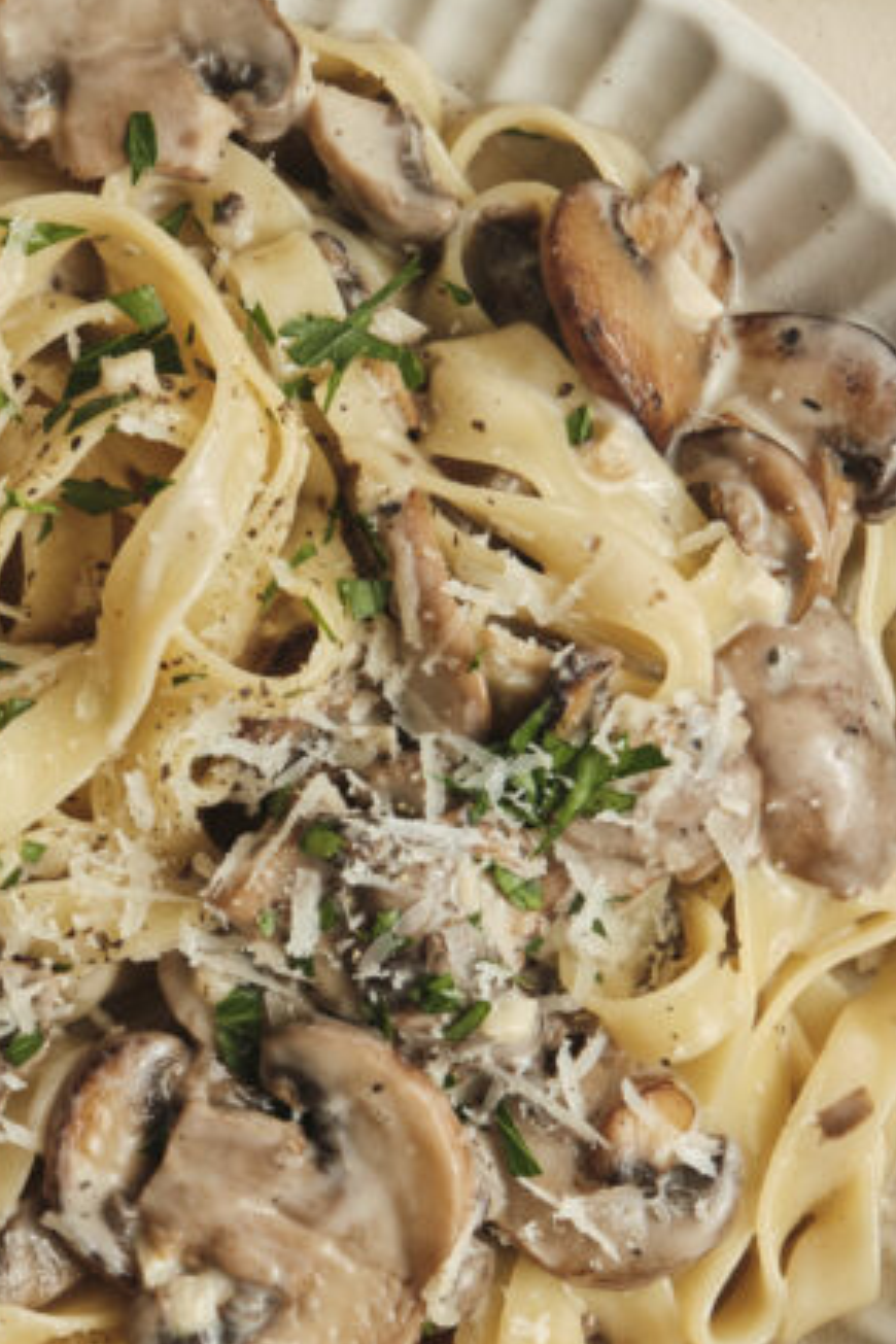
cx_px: 97
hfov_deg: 6.7
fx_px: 7653
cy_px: 828
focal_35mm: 205
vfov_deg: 10.0
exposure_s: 1/250
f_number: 8
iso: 200
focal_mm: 57.9
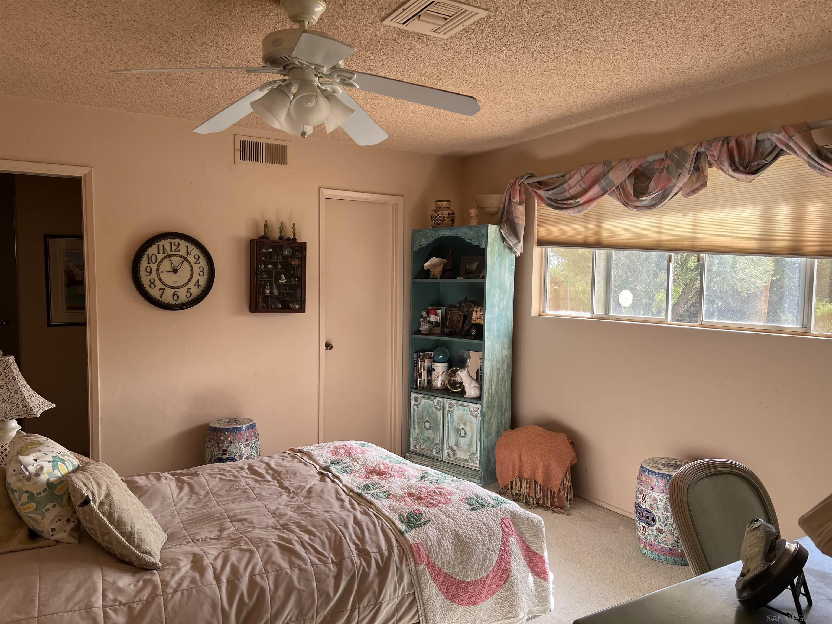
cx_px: 416
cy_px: 312
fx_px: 625
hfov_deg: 67.3
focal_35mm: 26
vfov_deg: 53.1
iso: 40
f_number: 1.5
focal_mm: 5.7
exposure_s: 1/282
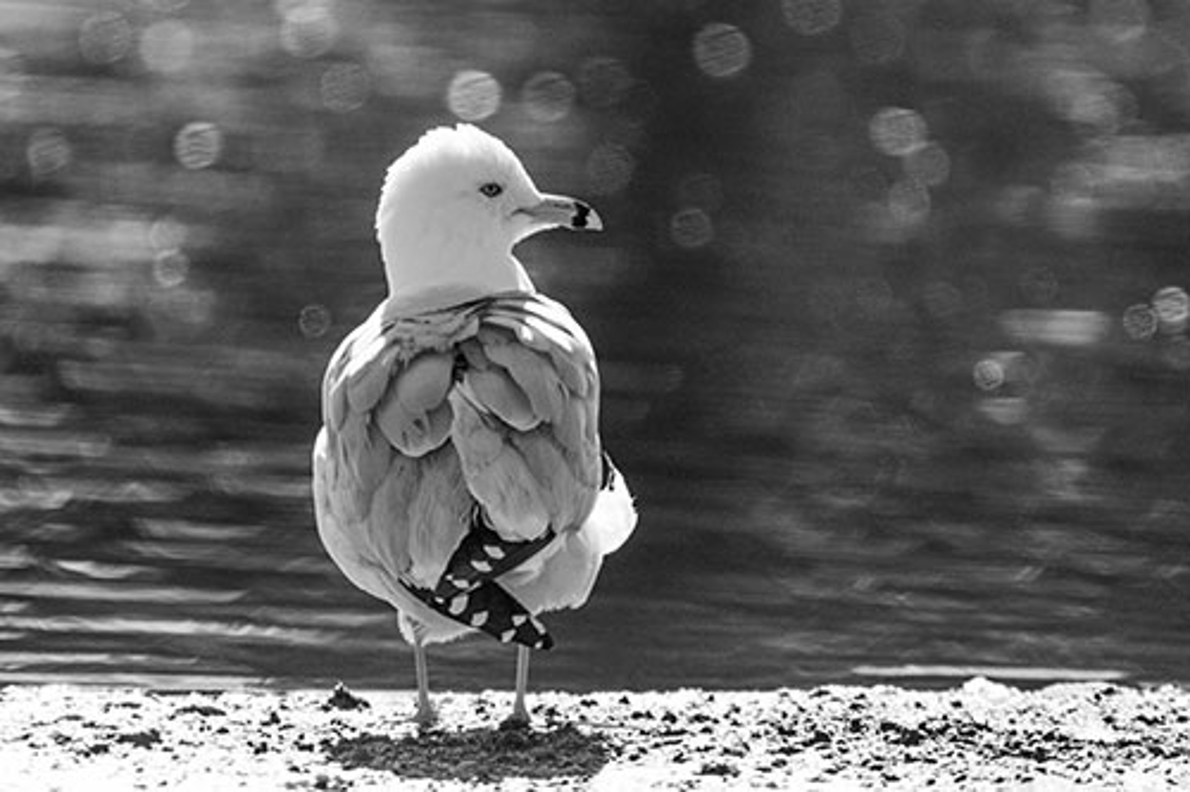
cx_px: 595
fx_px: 39651
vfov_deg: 1.1
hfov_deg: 1.7
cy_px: 396
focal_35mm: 1200
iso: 1250
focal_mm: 1200
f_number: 13
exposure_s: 1/2500
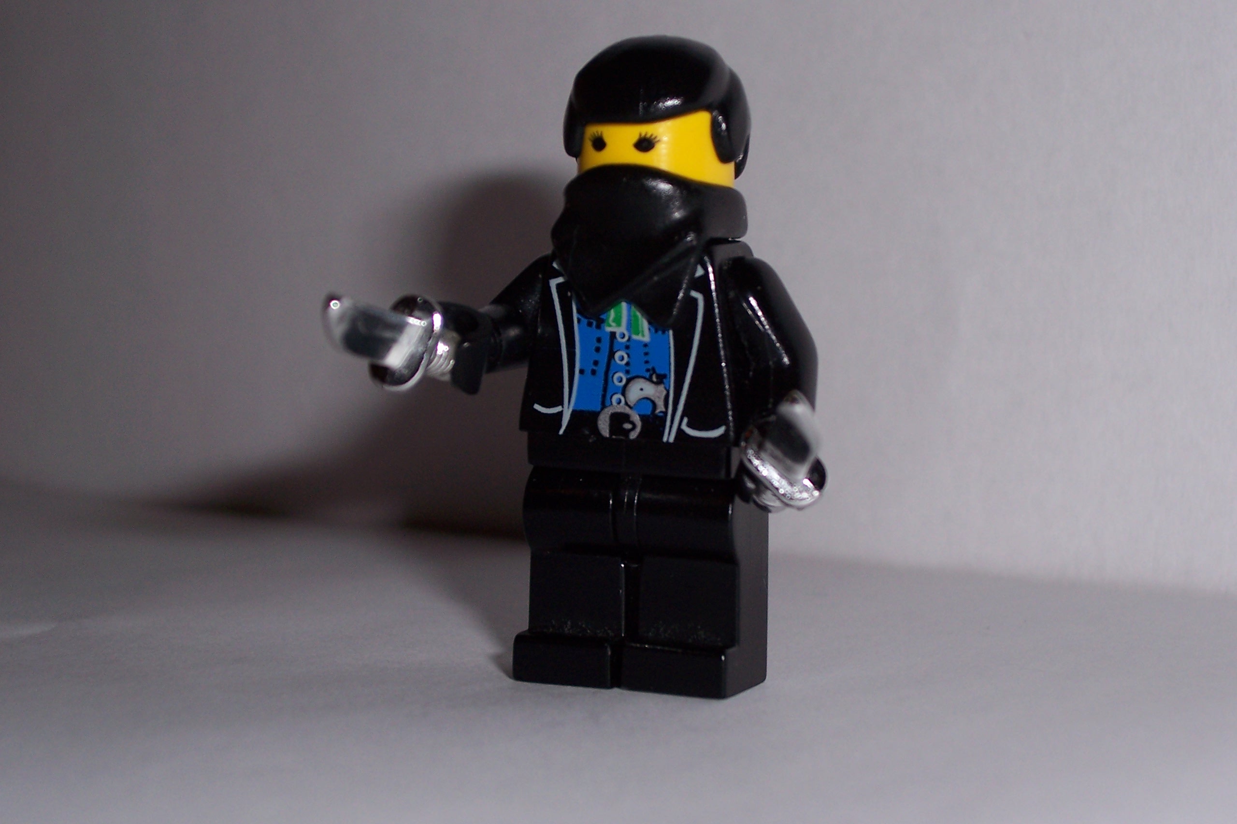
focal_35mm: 66
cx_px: 618
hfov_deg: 30.5
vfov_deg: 20.6
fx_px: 2267
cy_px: 412
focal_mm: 10.8
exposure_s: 1/90
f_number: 4
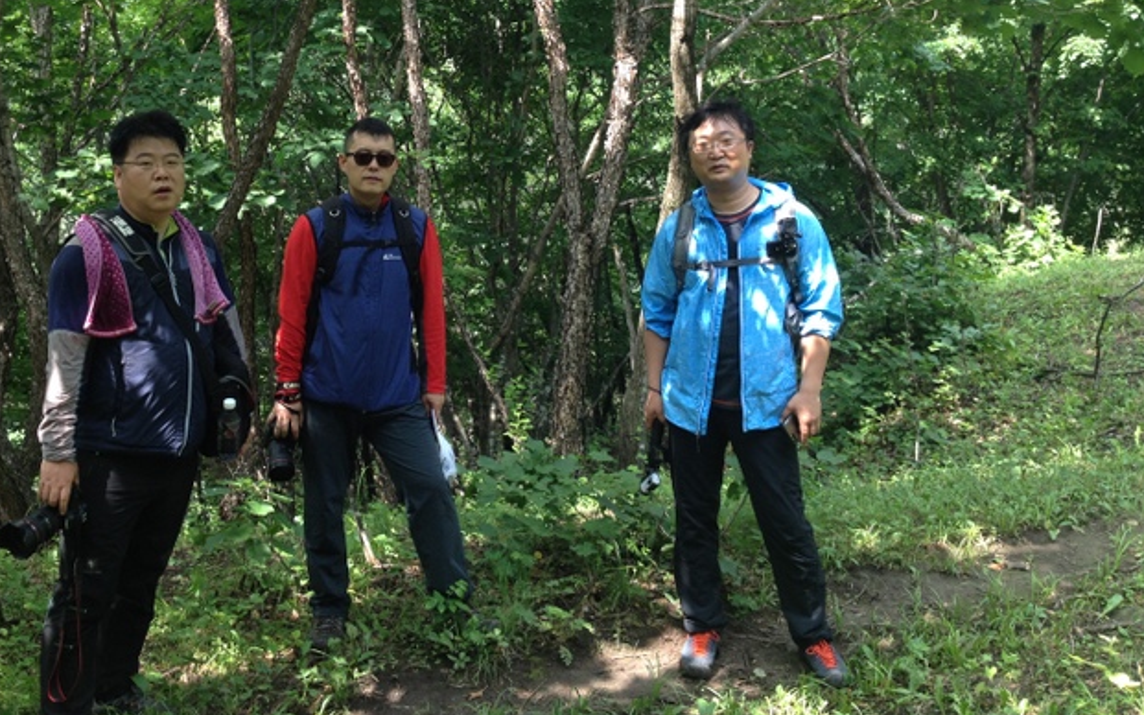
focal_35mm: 46
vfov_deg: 27.7
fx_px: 1434
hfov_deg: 43.3
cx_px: 451
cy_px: 217
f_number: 2.4
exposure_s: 1/121
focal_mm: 4.28
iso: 50
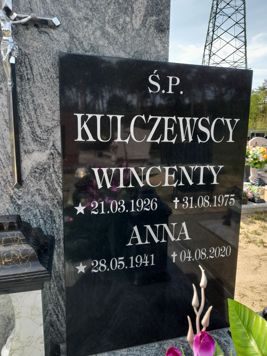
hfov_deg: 54.9
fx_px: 257
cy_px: 178
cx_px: 134
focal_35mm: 25
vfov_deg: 69.4
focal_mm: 4.6
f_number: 2
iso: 20
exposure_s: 1/117
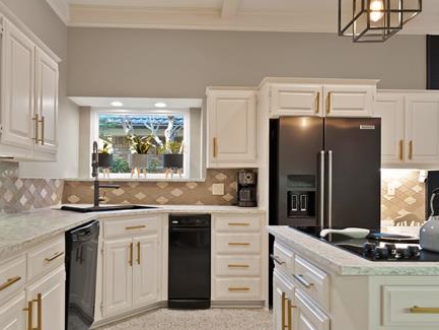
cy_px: 183
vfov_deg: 51.3
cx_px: 197
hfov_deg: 65.1
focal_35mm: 27
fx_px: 343
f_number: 6.3
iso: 2500
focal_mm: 19
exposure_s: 1/15
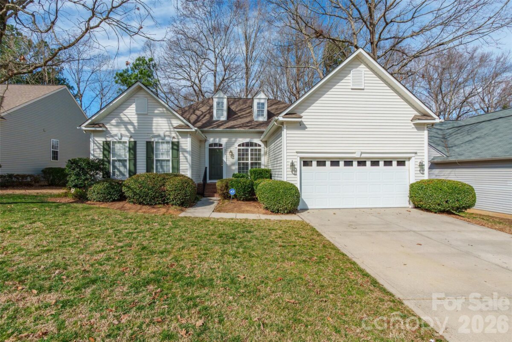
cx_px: 256
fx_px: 235
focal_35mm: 16
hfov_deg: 95.0
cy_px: 171
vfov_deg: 72.1
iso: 800
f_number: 10
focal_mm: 11
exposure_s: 1/1600
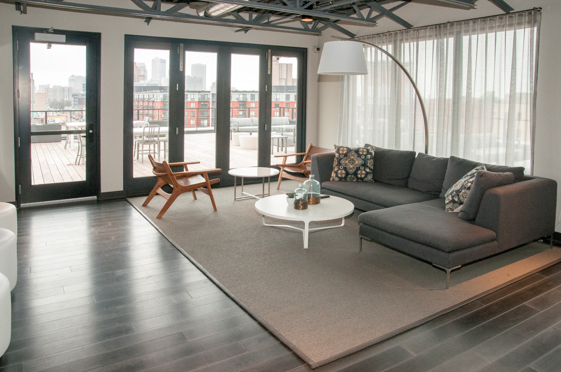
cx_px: 280
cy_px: 186
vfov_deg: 50.3
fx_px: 397
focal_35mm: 26
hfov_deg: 70.5
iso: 800
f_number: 11
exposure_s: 1/100
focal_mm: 17
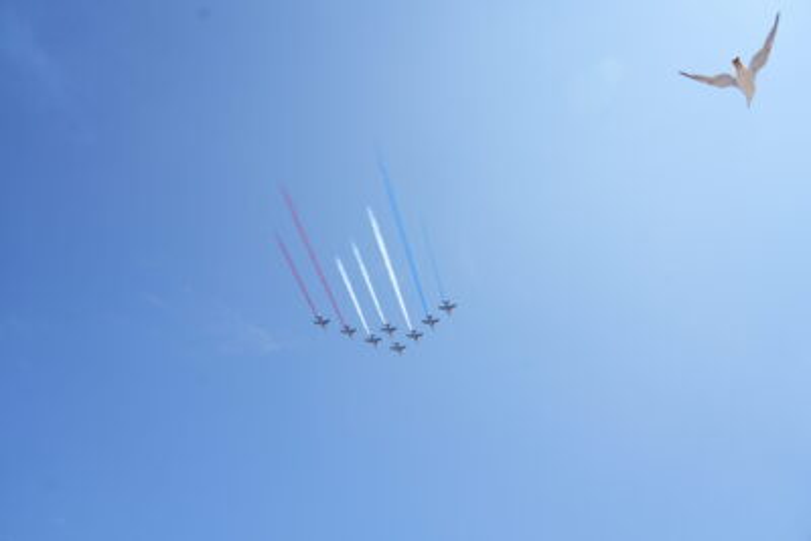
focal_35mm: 24
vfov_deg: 53.2
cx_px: 406
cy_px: 270
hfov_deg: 73.7
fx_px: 541
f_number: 5.6
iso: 100
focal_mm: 24
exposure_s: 1/500
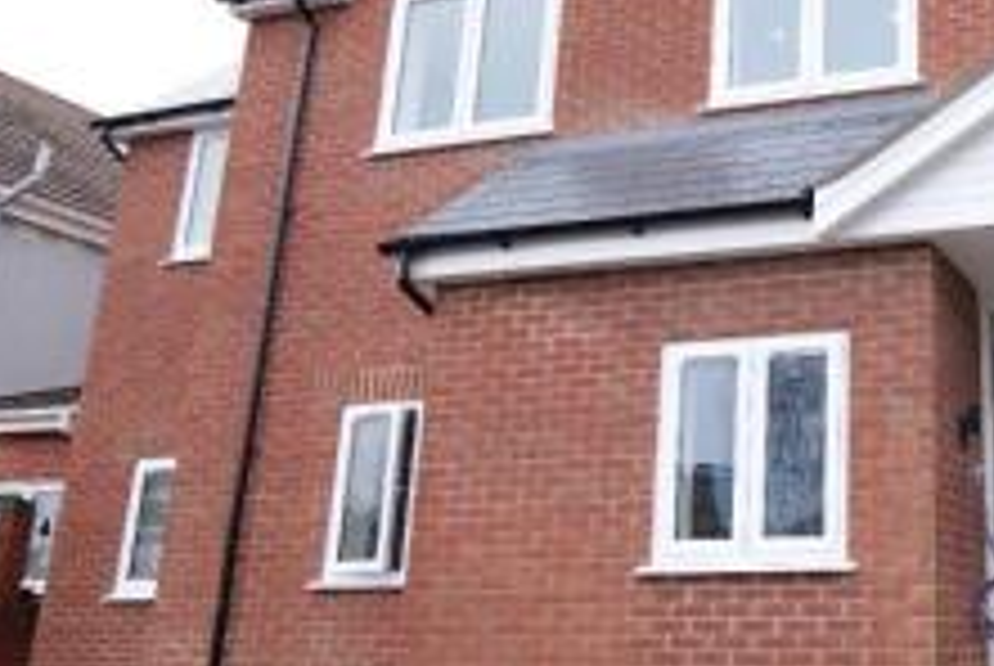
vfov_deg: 31.1
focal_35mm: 43
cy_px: 236
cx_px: 904
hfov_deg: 41.6
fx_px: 1189
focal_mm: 20
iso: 160
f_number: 3.5
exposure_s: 1/60
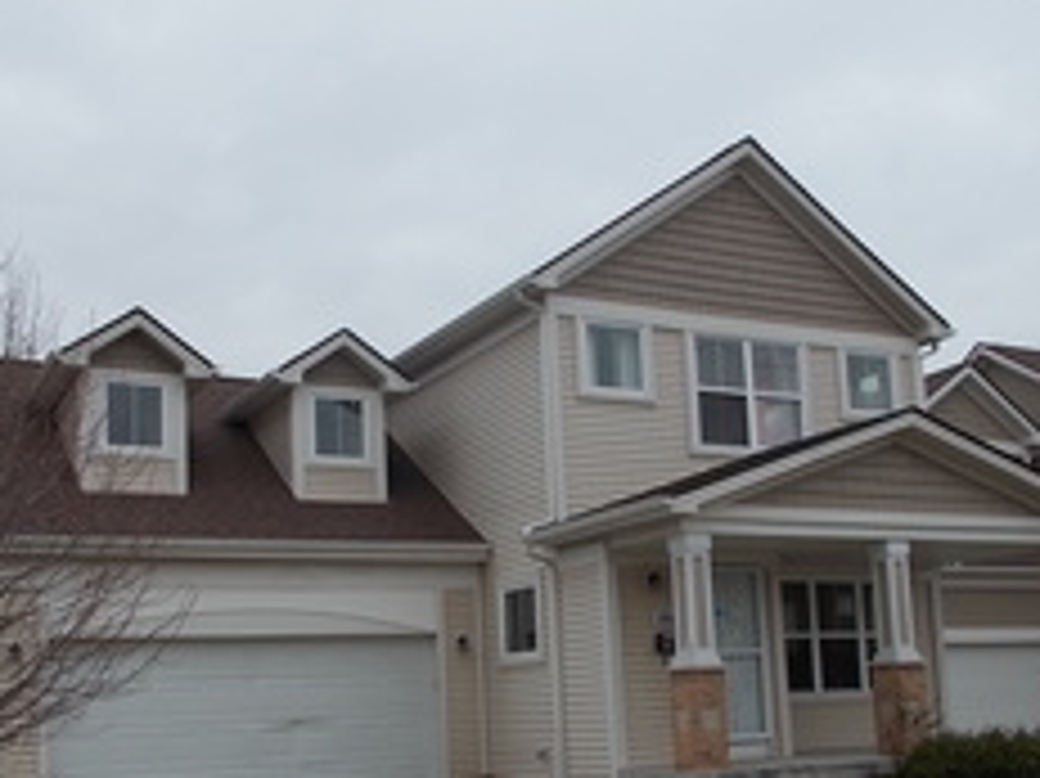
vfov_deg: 31.7
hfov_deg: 42.1
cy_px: 558
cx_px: 482
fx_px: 1351
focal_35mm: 45
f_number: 3.4
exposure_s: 1/100
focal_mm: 5.3
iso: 80
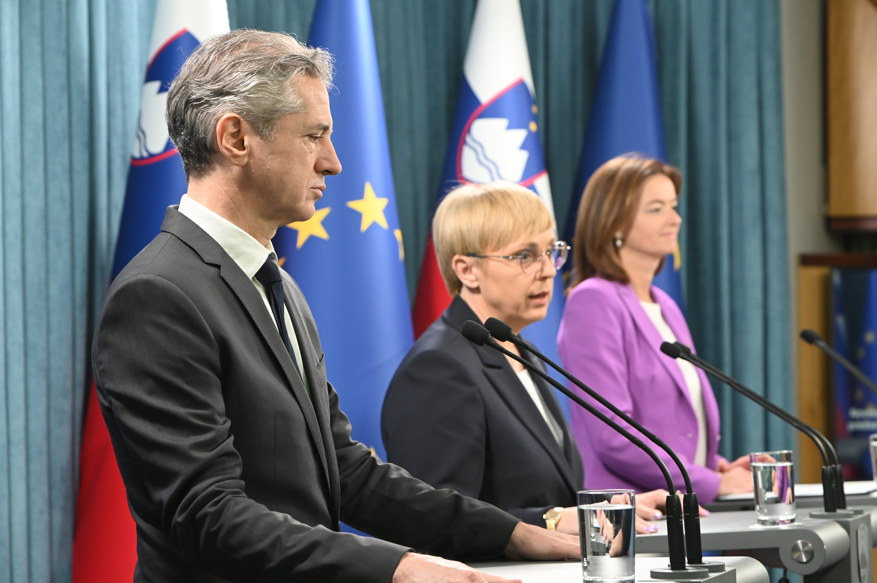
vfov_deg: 13.4
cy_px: 292
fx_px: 2483
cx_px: 438
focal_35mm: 102
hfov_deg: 20.0
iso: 2000
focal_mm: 102
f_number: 5.6
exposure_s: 1/160
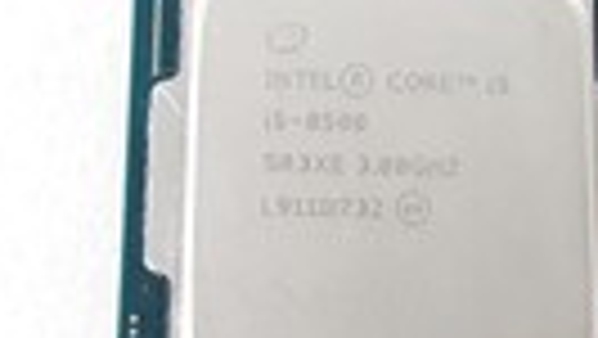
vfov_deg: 14.7
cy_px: 77
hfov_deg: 25.9
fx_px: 1301
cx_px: 333
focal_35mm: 82
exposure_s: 1/33
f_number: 1.9
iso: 100
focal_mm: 2.91
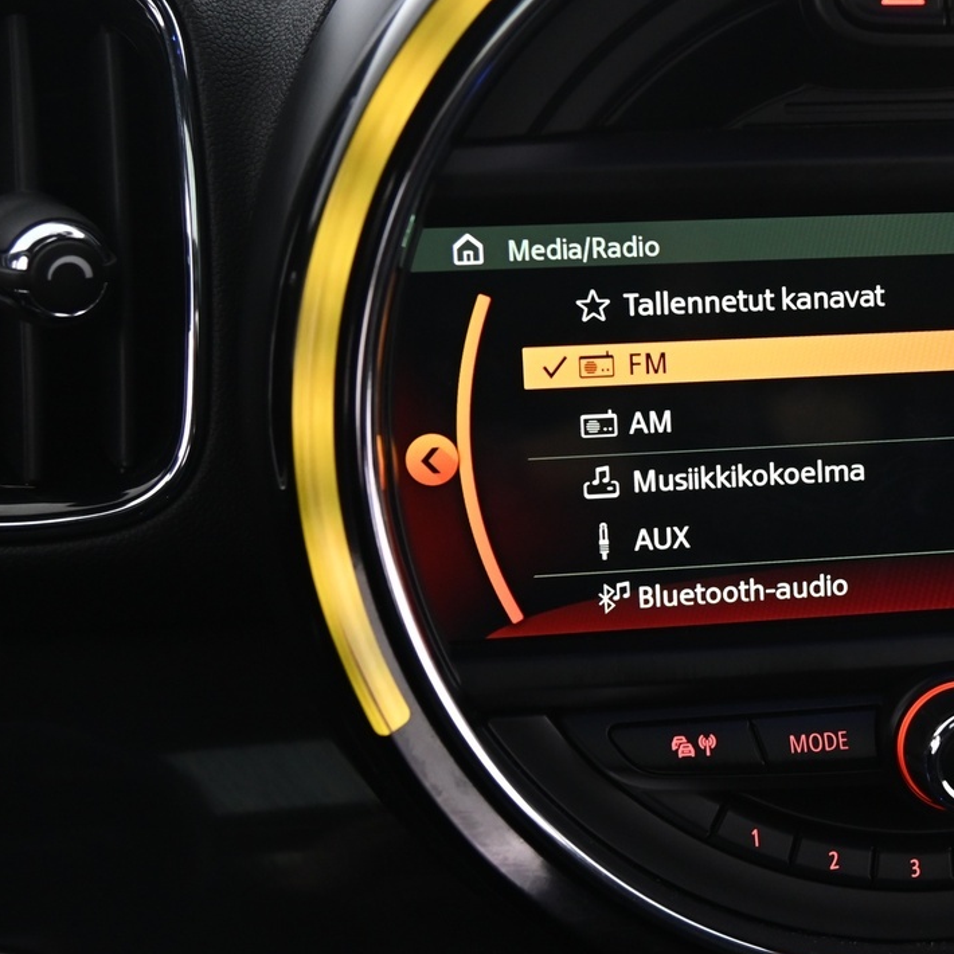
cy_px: 465
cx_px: 841
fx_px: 2120
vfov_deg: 25.4
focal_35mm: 68
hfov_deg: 24.7
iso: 2000
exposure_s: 1/25
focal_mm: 35
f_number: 4
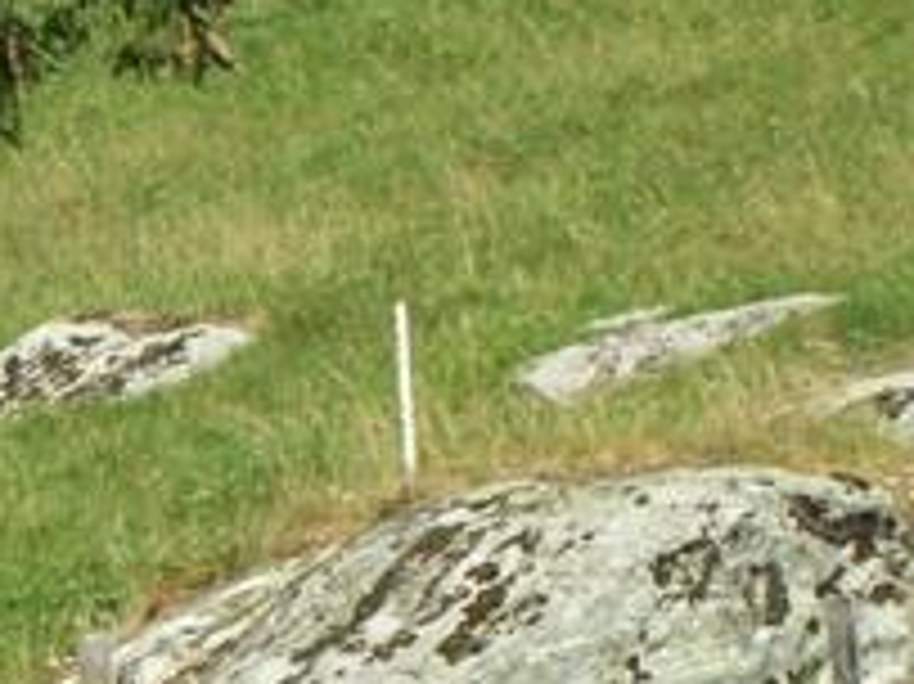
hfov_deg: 6.2
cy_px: 634
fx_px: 8392
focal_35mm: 318
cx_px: -522
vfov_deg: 4.7
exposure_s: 1/125
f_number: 6.3
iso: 50
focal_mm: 16.5
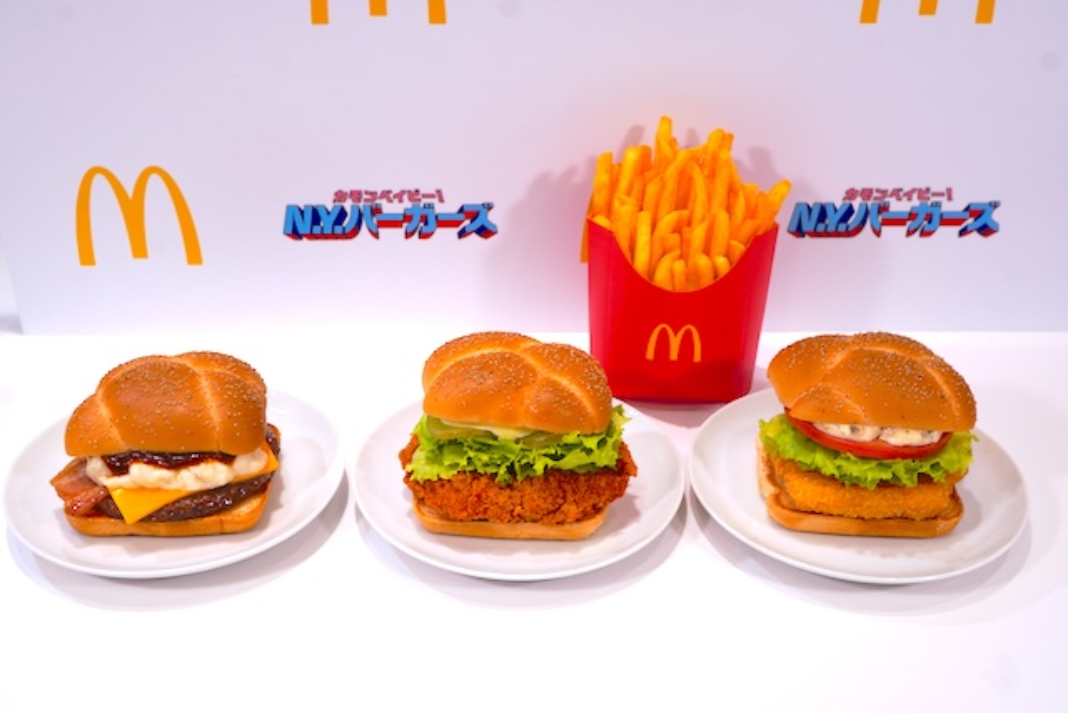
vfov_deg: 29.9
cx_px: 534
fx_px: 1335
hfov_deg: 43.6
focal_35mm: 45
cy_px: 356
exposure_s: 1/60
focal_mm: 30
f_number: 8
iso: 100
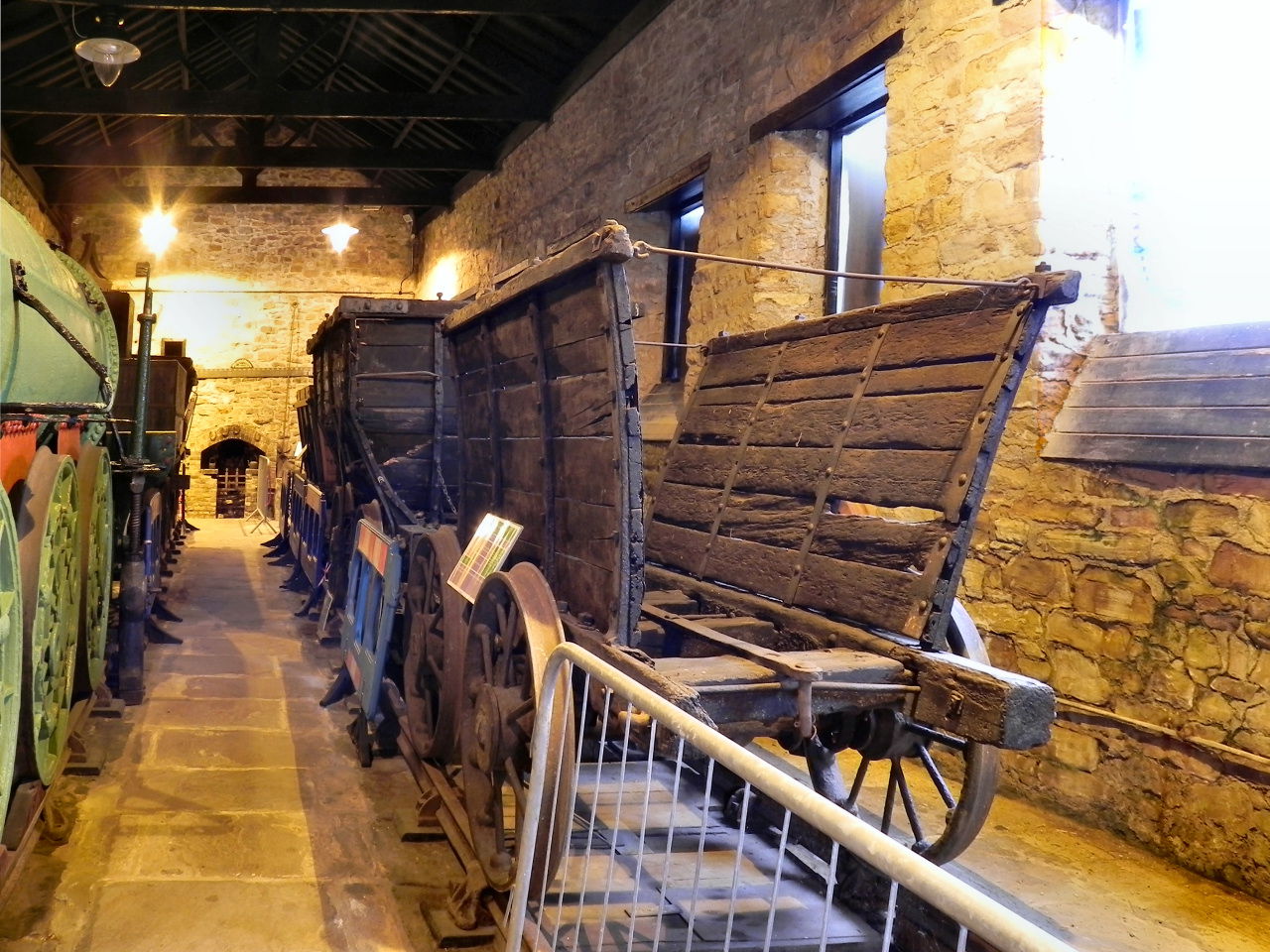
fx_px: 954
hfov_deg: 67.3
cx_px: 635
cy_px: 476
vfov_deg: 53.1
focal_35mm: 26
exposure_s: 1/2.6
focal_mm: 4.6
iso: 160
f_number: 5
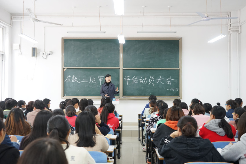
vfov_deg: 35.0
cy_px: 82
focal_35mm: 38
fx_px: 260
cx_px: 123
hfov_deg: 50.7
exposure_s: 1/60
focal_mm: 38
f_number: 4
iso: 1000
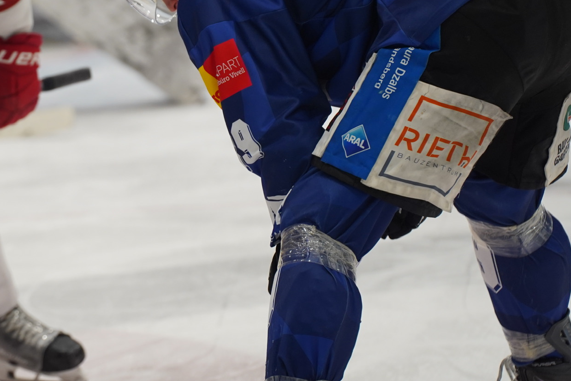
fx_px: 5312
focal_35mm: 335
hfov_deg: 6.1
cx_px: 62
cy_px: 117
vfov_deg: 4.1
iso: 1250
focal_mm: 180
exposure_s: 1/200
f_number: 4
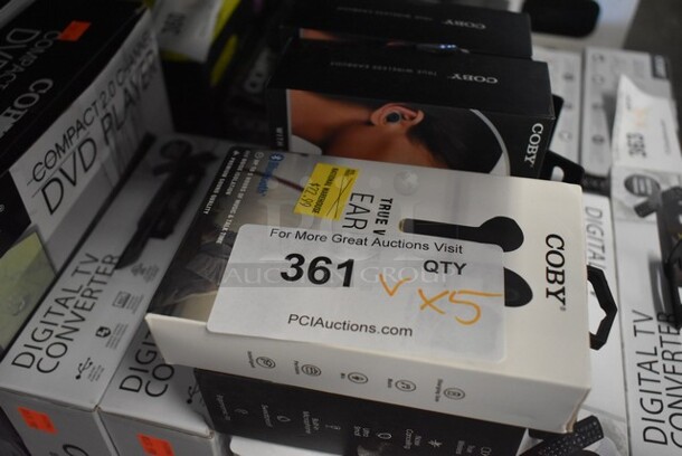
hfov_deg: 55.1
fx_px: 654
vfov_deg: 38.4
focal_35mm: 34
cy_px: 228
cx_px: 341
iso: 2800
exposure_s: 1/125
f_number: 3.8
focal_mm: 23
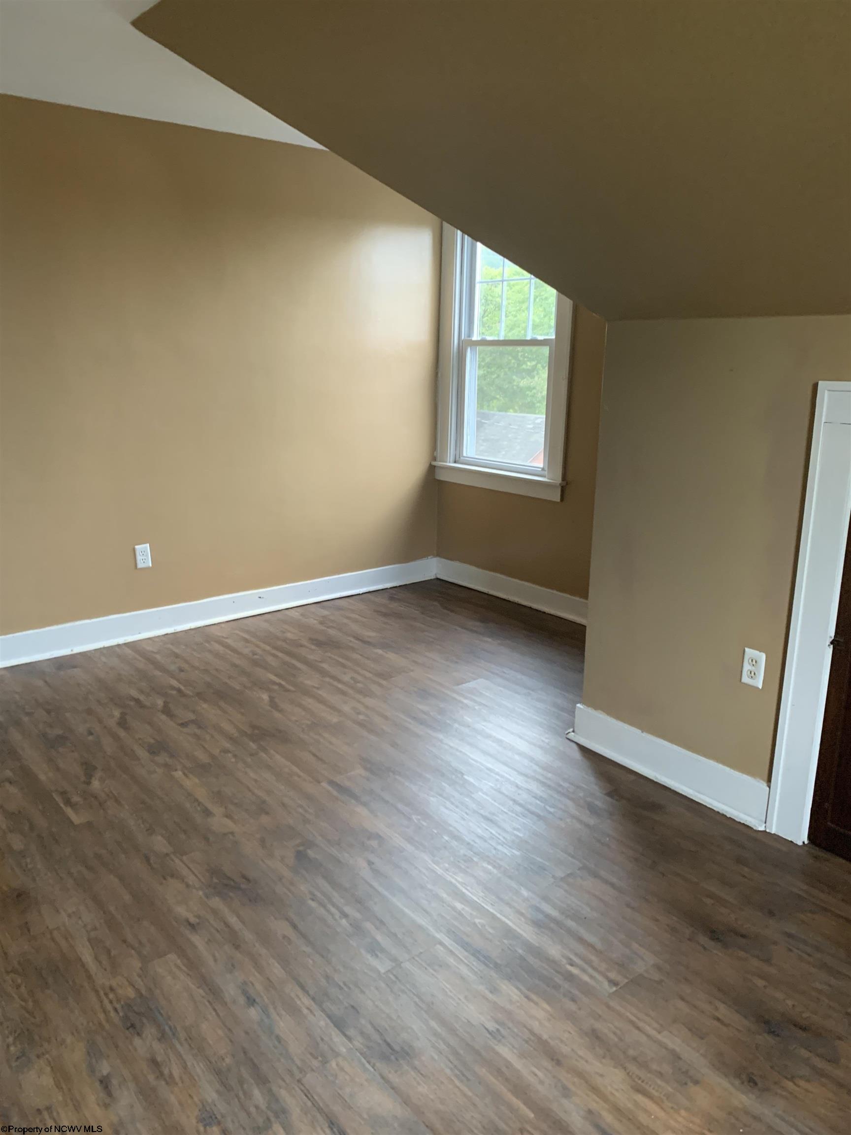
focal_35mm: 26
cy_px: 568
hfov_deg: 53.1
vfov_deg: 67.3
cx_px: 426
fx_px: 852
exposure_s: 1/60
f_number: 1.8
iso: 400
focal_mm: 4.25
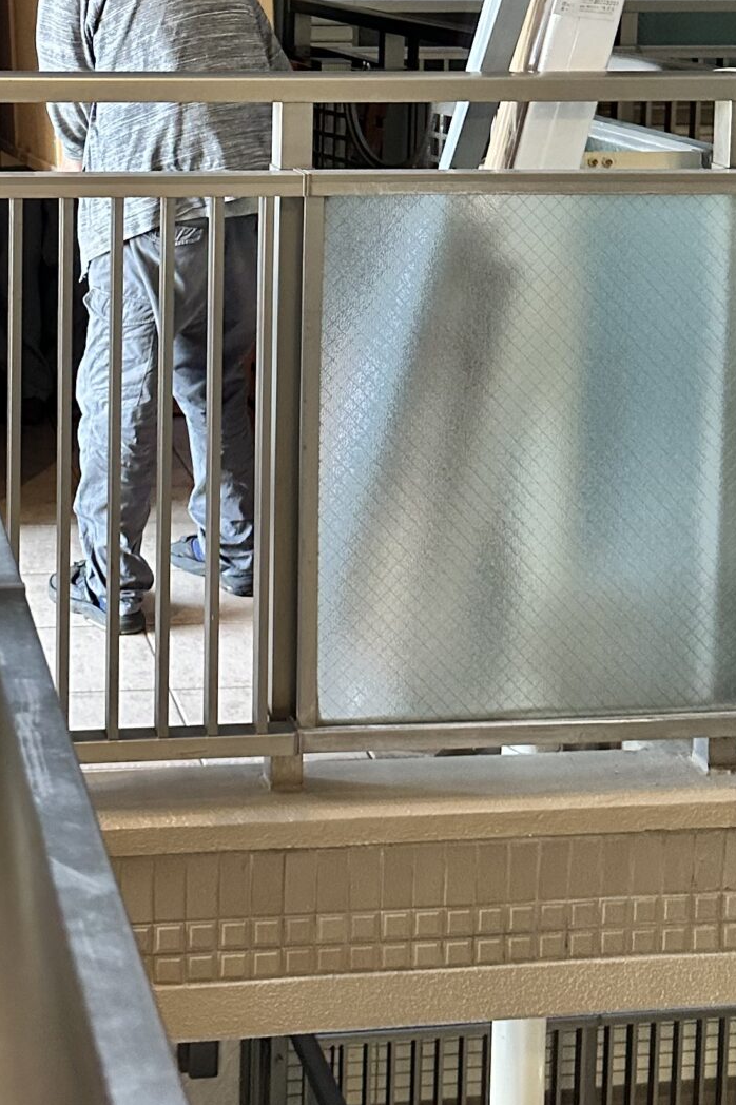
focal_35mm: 61
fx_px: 1872
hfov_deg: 21.8
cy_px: 114
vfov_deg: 31.4
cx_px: 82
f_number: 1.78
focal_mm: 6.86
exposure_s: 1/60
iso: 320
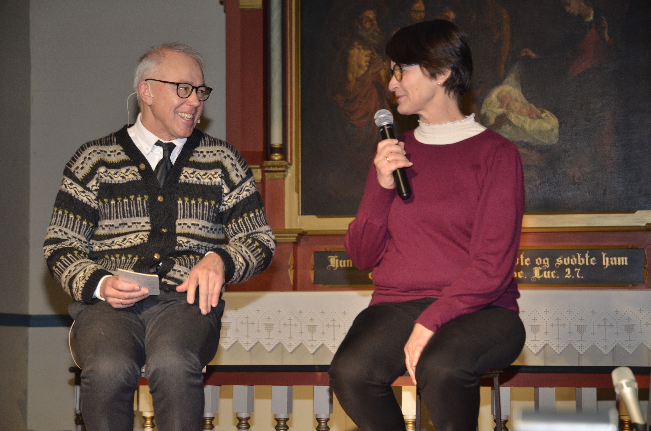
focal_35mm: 105
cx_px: 326
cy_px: 216
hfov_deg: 19.5
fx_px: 1895
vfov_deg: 13.0
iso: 800
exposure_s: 1/60
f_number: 4.5
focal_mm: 70
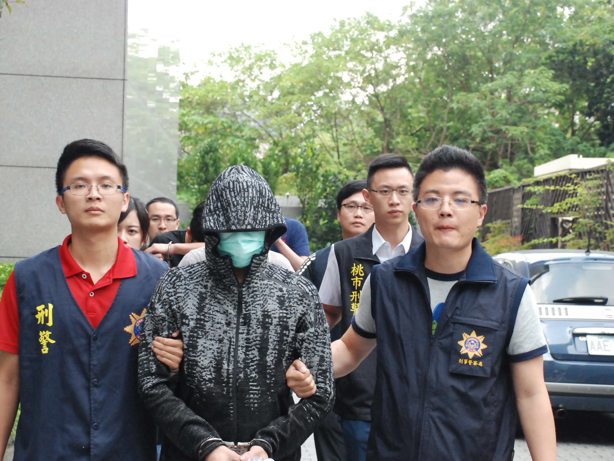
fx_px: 1384
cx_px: 270
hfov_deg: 25.0
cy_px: 232
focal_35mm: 78
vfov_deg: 18.9
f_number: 7.1
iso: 1600
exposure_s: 1/200
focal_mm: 48
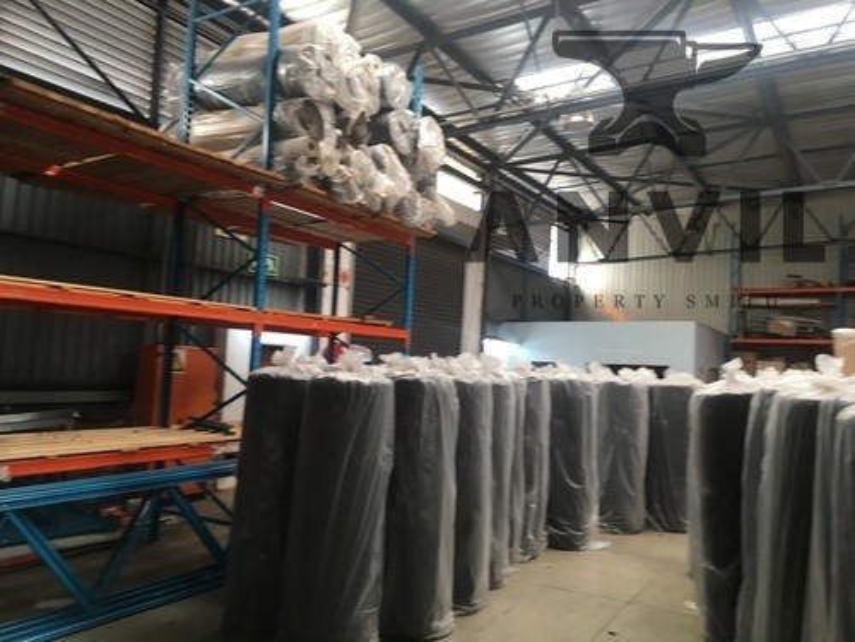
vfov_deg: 48.2
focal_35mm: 29
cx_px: 428
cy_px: 321
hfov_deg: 61.7
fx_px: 716
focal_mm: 4.15
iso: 40
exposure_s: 1/33
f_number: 2.2
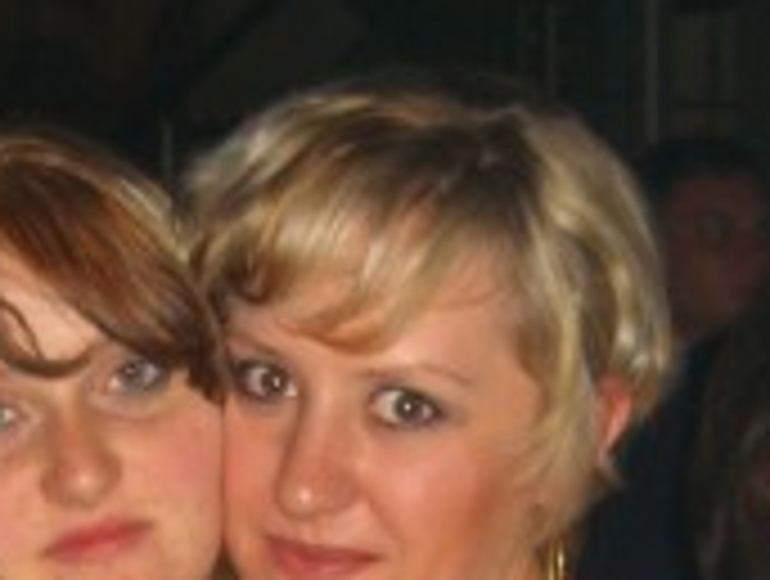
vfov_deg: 10.9
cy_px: 760
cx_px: 351
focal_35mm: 133
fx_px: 2965
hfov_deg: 14.8
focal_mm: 7.9
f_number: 2.8
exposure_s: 1/60
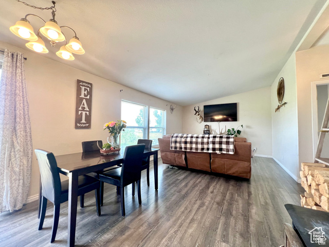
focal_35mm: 13
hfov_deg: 106.2
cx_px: 164
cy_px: 124
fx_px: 124
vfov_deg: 89.9
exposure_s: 1/120
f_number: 1.8
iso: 160
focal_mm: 1.57
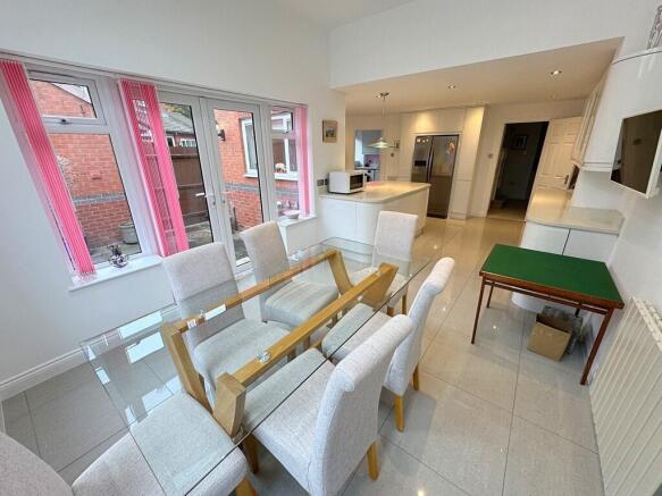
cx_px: 331
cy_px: 248
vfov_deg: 85.7
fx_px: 268
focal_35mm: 14
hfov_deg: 102.1
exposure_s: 1/100
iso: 100
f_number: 2.2
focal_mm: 2.22
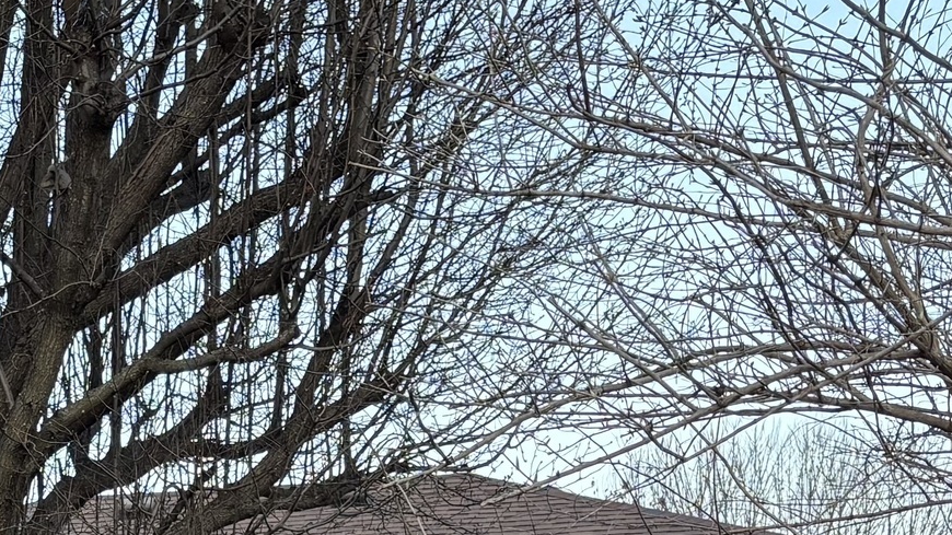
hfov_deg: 20.4
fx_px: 2524
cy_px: 863
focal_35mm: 100
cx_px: -90
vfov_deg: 11.5
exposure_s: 1/246
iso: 40
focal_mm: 5.96
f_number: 1.6
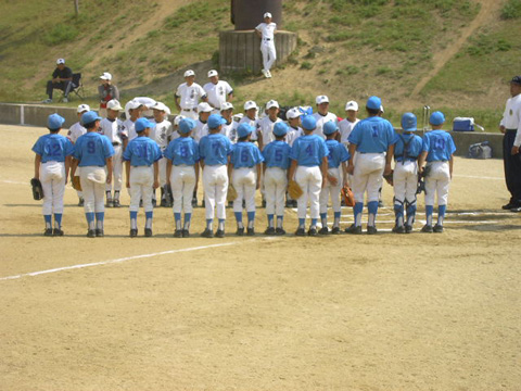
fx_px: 1716
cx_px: 260
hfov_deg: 17.3
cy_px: 196
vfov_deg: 13.0
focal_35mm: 114
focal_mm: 17.4
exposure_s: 1/250
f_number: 5
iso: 50
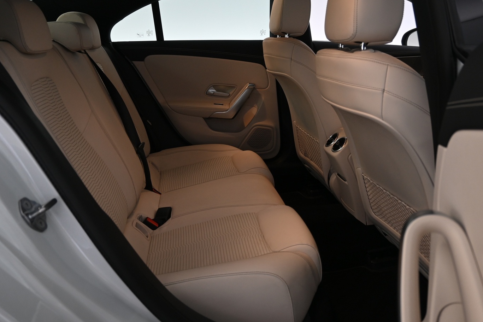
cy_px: 142
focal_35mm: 32
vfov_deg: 41.0
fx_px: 429
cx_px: 247
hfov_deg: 58.7
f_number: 3.5
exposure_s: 1/30
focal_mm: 18
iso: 400
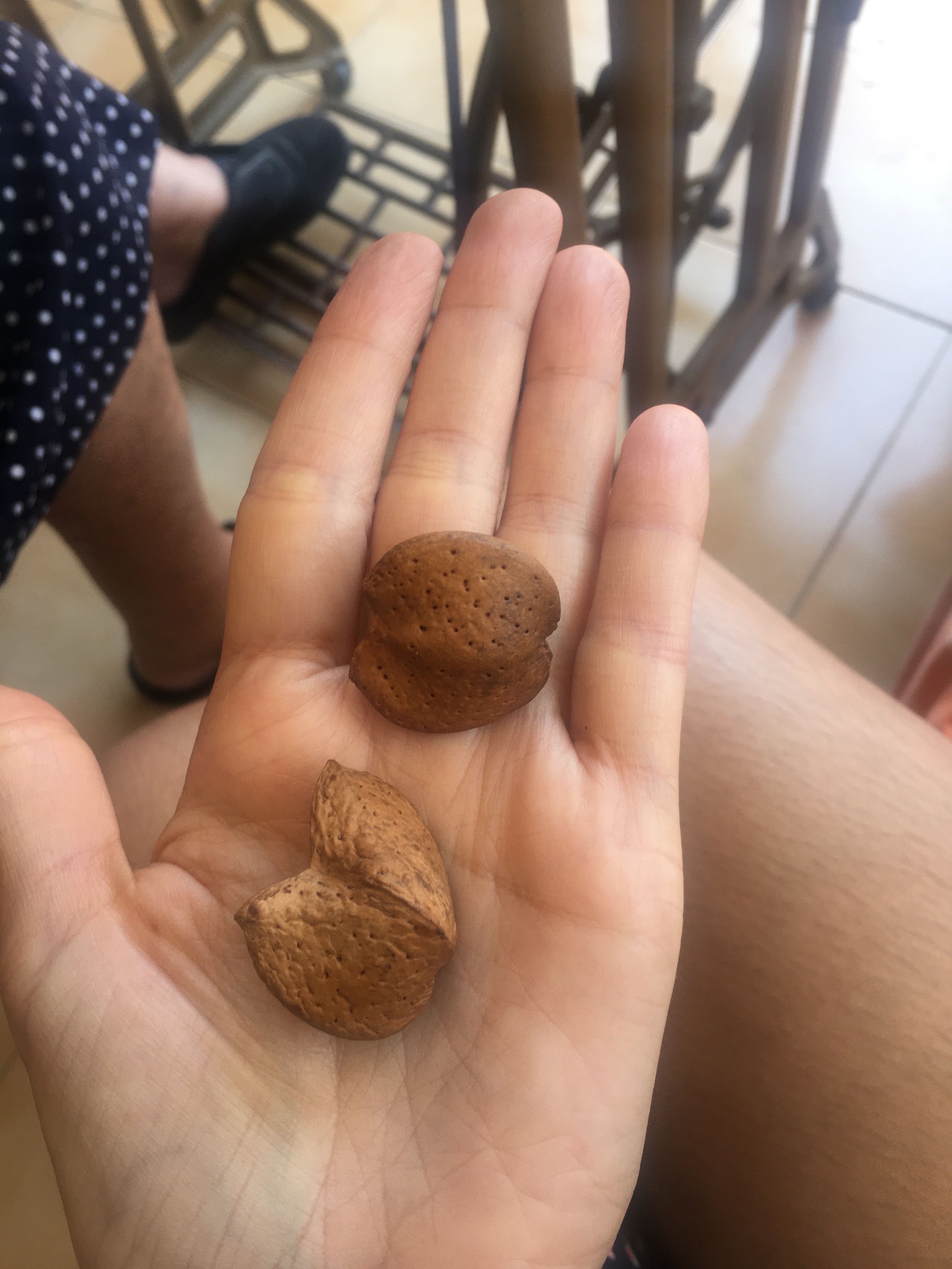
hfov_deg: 48.2
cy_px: 634
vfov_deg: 61.7
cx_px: 476
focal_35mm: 29
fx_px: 1063
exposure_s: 1/50
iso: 32
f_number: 2.2
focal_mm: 4.15
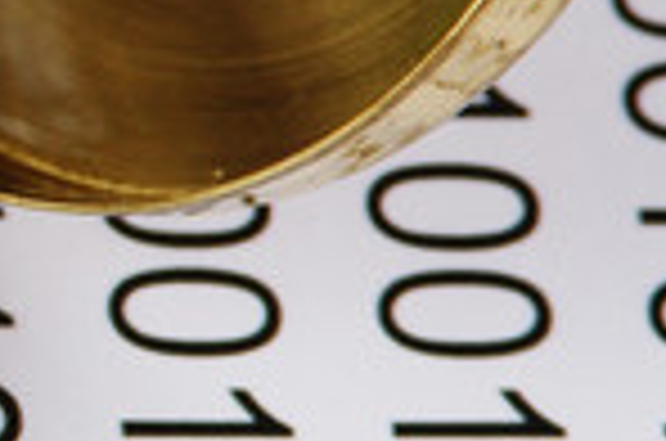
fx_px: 20112
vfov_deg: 1.3
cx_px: -1231
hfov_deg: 1.9
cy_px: -187
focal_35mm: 1089
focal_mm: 105
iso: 100
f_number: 10
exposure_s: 1/100
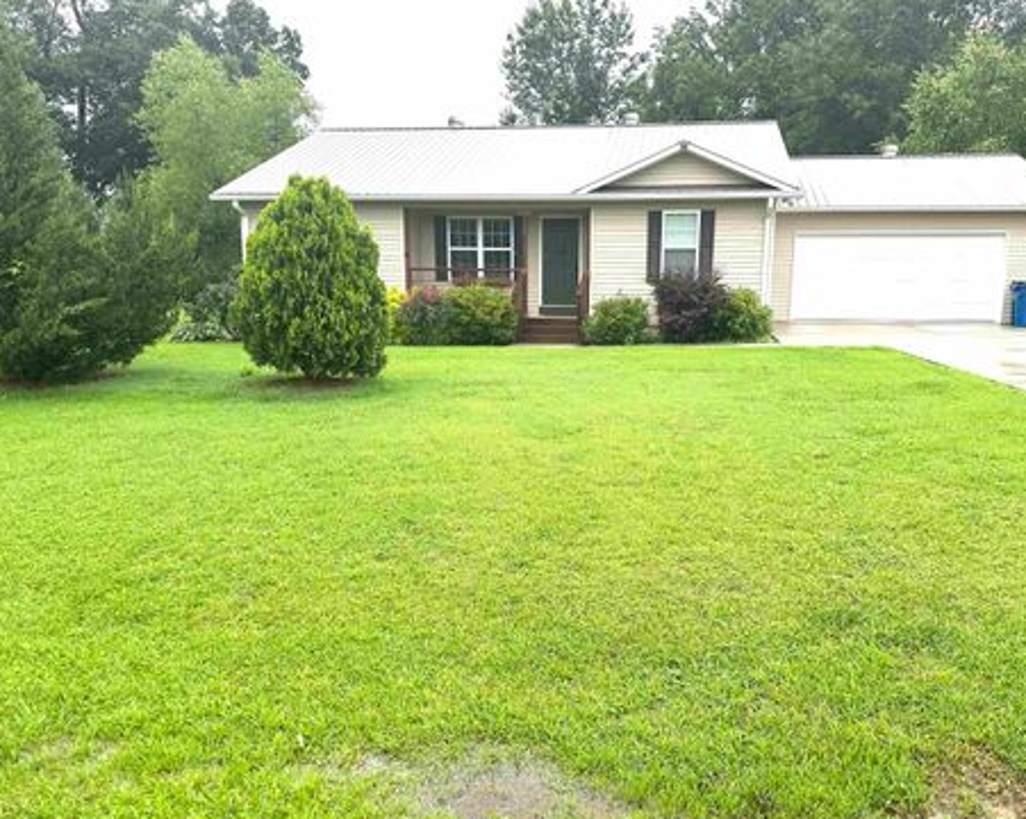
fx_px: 789
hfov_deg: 66.0
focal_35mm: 26
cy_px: 406
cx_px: 555
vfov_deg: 54.9
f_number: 1.78
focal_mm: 6.86
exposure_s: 1/767
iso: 80
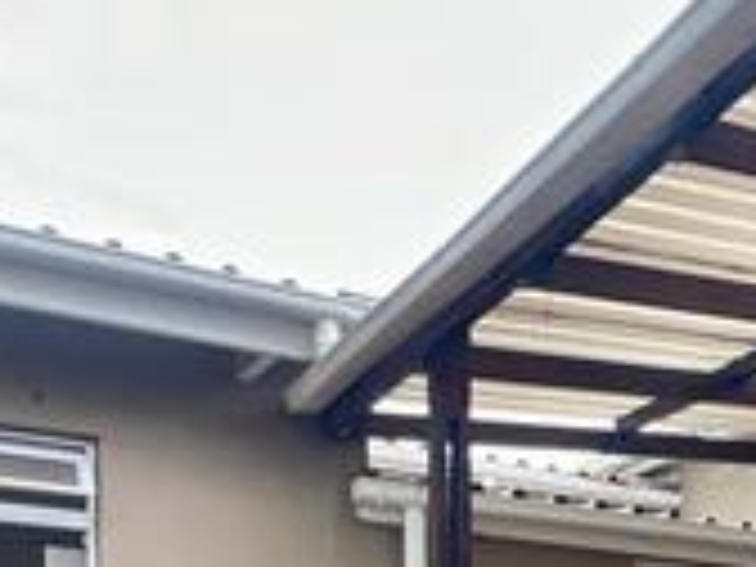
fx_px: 1354
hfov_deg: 25.4
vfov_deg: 20.5
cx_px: 1058
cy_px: 828
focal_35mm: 62
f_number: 1.8
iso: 32
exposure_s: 1/195
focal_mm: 1.57
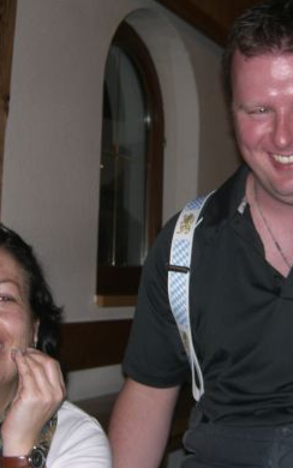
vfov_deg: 32.9
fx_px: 792
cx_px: 191
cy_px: 248
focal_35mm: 62
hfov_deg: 20.9
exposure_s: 1/60
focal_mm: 7.9
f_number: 2.8
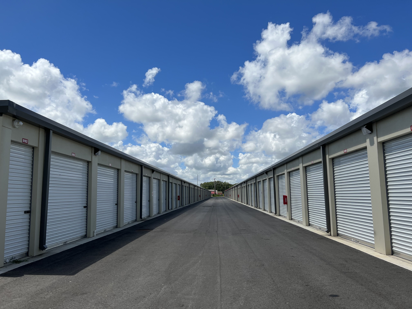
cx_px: 206
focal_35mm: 26
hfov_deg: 67.3
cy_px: 154
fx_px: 309
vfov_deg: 53.1
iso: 50
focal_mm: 5.7
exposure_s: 1/8000
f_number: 1.5
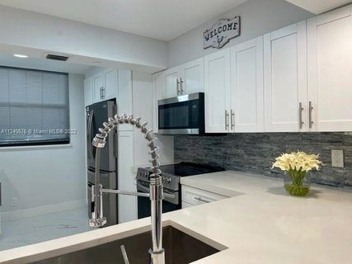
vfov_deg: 53.0
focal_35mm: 26
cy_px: 132
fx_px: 264
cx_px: 176
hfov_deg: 67.3
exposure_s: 1/120
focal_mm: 4.2
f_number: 1.6
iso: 100
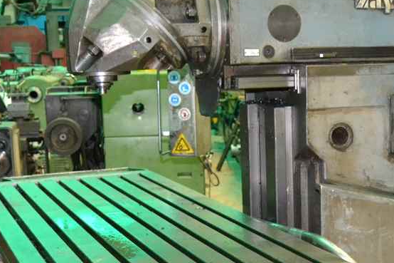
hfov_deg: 25.5
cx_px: 319
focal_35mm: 78
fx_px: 853
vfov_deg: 17.2
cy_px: 244
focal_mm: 18
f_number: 3.5
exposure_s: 1/60
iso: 2800
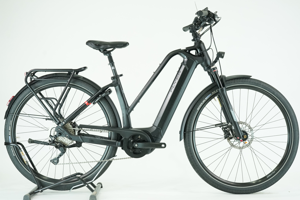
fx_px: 467
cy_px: 100
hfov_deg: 35.6
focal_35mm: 56
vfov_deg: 24.2
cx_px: 150
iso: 2000
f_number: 5
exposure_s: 1/200
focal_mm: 56
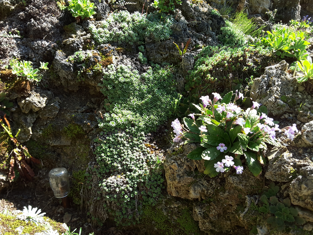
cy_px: 118
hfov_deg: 58.4
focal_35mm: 31
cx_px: 156
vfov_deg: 45.4
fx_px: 280
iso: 40
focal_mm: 2.9
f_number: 1.9
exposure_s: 1/263
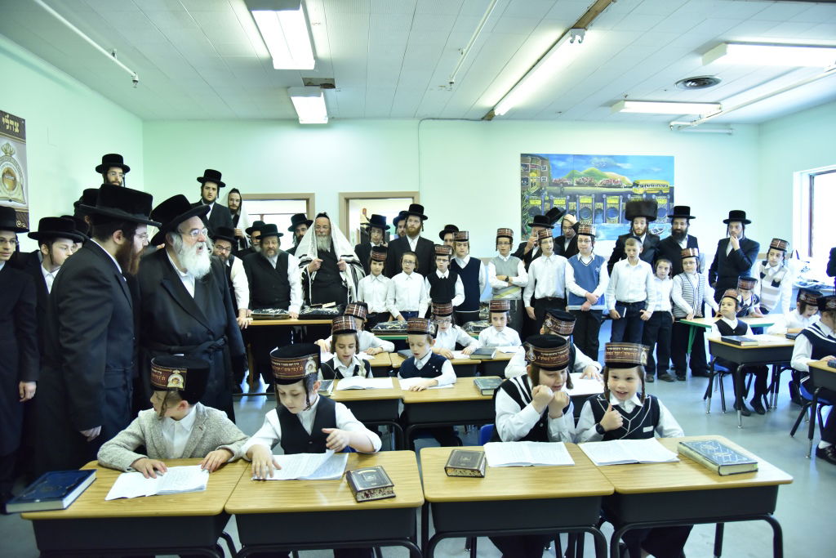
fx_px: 557
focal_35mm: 24
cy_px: 279
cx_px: 418
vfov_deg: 53.1
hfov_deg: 73.7
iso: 1600
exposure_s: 1/100
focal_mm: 24
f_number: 4
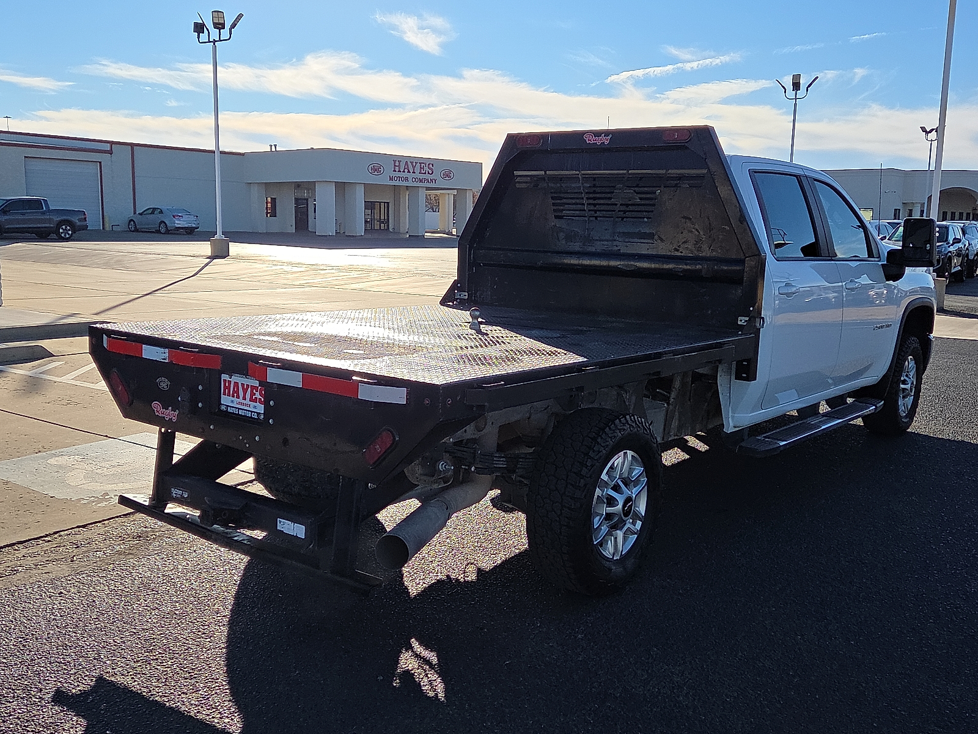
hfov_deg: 54.0
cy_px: 367
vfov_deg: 41.8
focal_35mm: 34
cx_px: 489
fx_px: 961
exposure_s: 1/5000
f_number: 1.8
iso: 25
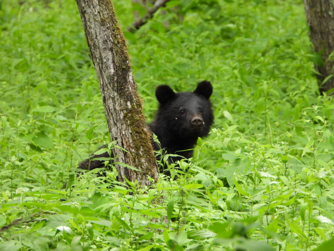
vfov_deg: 1.9
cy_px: 126
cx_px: 167
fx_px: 7719
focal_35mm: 800
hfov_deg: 2.5
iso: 560
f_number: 5.6
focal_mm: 144
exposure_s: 1/125
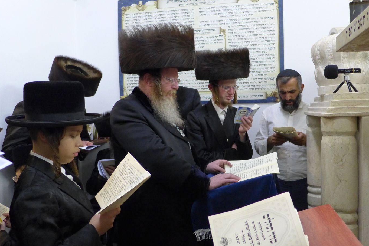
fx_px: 390
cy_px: 125
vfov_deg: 35.1
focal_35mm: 38
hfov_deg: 50.7
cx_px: 182
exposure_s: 1/200
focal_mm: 7.3
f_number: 1.7
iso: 800
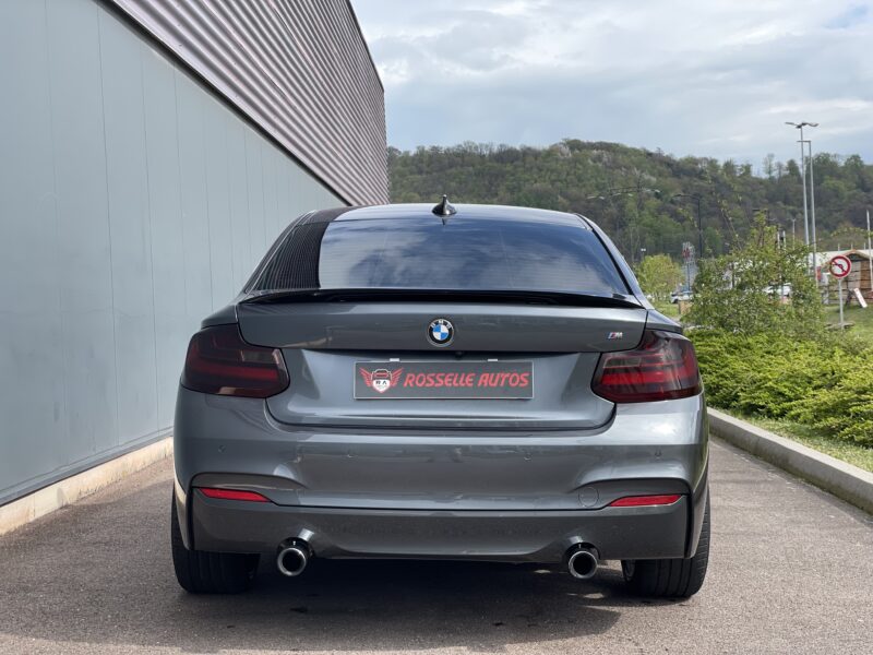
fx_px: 1311
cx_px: 436
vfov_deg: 28.0
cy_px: 328
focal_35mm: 52
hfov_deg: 36.8
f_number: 2
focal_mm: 6
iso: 32
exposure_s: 1/396
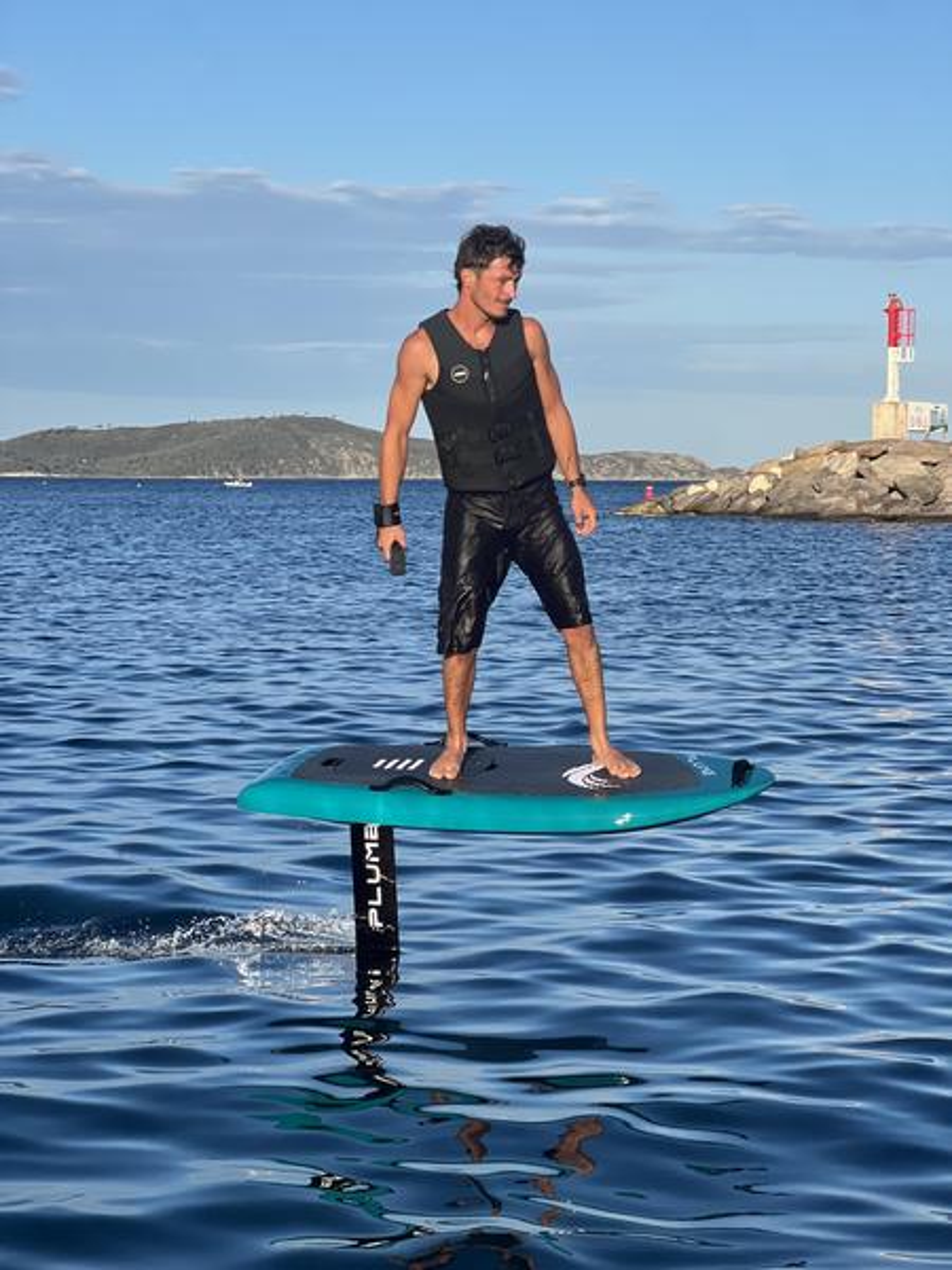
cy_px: 635
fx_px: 2824
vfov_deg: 25.3
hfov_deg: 19.1
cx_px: 476
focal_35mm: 77
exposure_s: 1/412
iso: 32
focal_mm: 9
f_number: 2.8
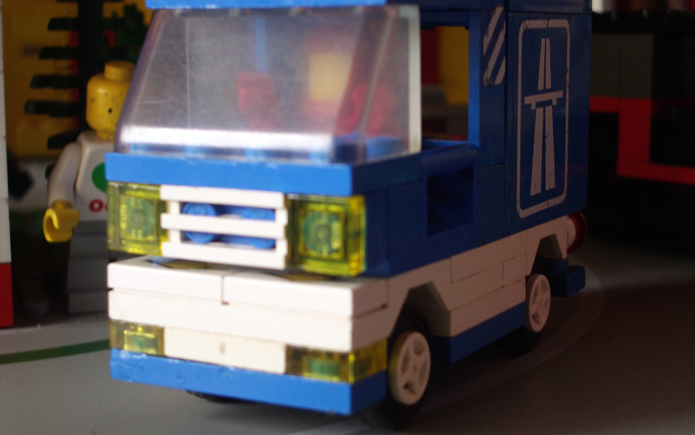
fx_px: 1250
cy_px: 201
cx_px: 349
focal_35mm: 66
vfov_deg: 19.7
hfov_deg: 31.1
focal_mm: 10.2
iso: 100
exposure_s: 1/25
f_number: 3.5
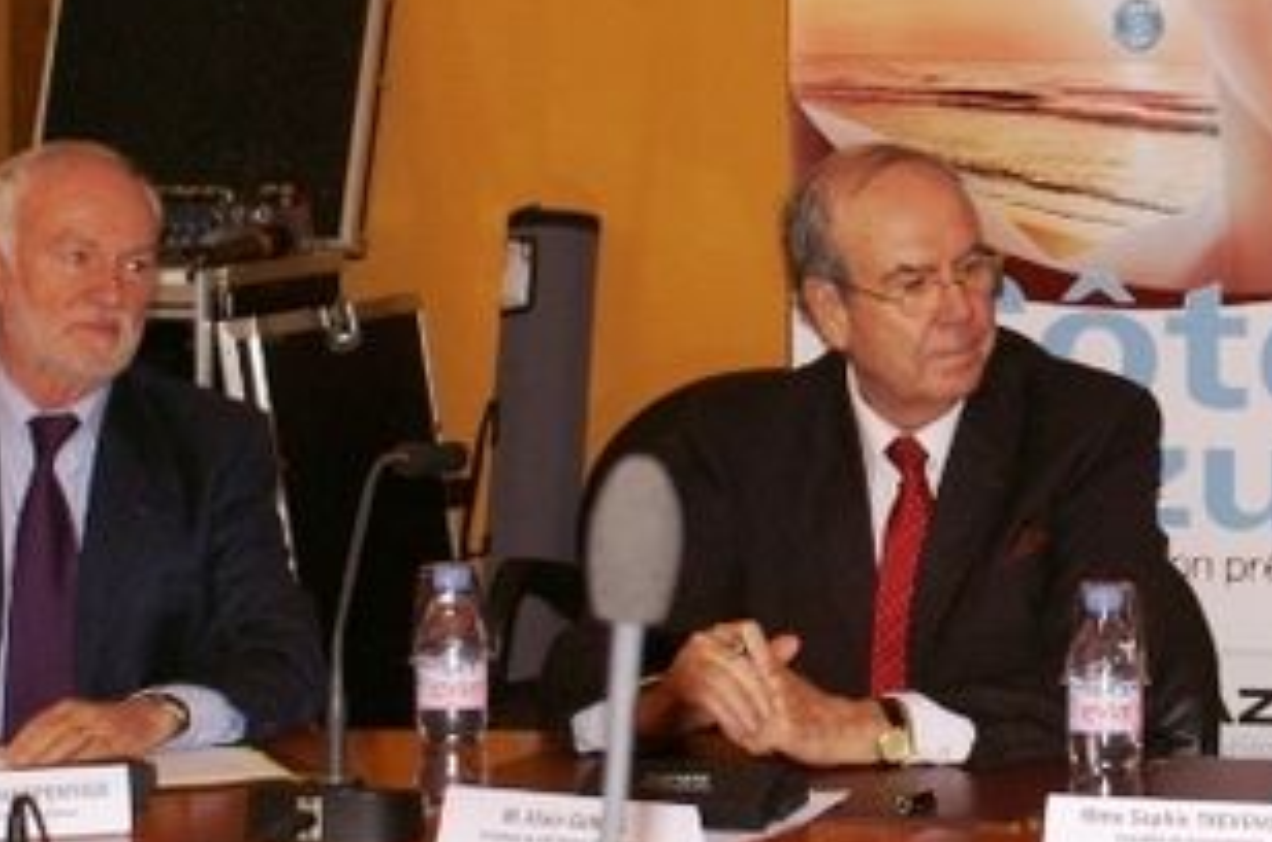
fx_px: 4699
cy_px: 105
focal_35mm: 133
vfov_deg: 10.2
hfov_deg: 15.1
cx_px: 1299
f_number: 5.6
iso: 400
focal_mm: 35
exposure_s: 1/60
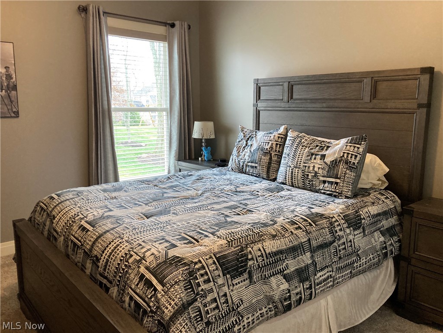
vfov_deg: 49.7
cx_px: 222
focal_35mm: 28
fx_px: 358
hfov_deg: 63.4
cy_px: 166
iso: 200
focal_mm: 3.99
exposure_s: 1/60
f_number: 1.8
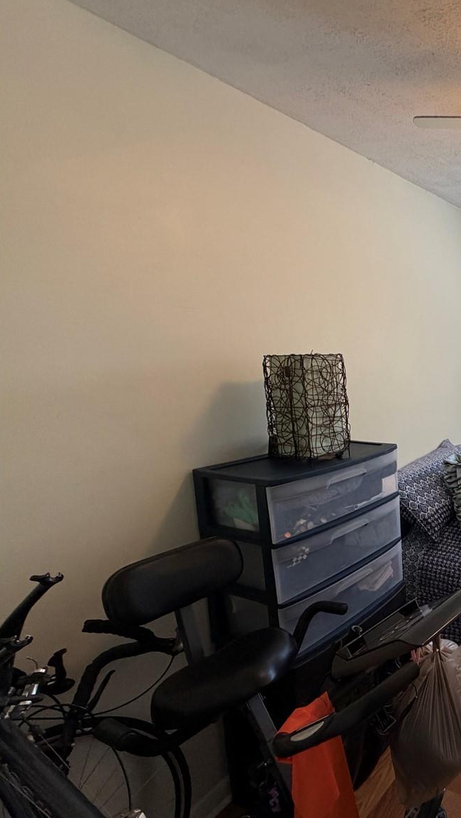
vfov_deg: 83.8
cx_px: 561
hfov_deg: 38.5
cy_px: 410
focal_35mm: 21
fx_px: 456
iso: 250
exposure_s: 1/121
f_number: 2.2
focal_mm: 2.22
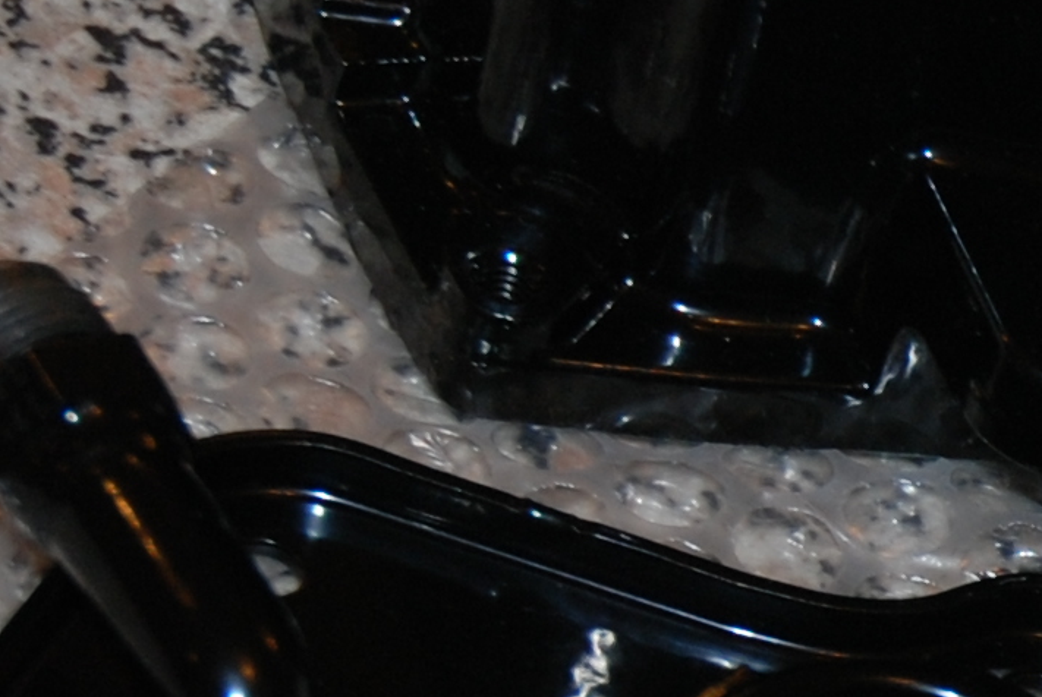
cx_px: 2037
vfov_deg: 4.8
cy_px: 801
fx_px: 8280
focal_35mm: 286
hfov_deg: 7.0
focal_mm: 35
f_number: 4.2
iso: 200
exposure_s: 1/60
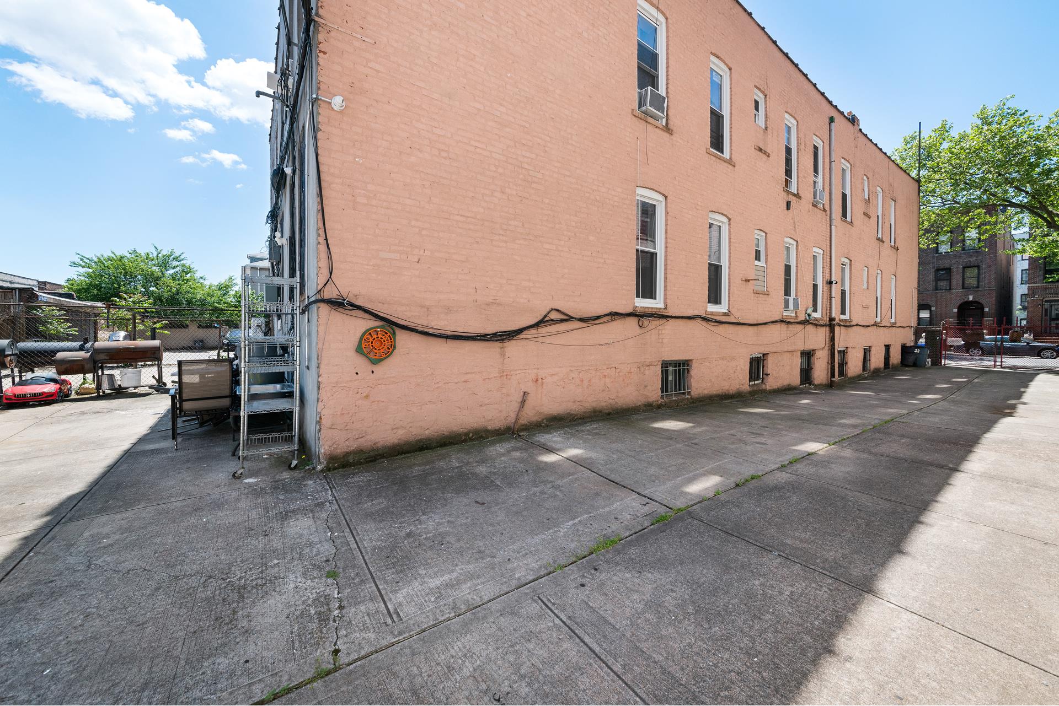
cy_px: 353
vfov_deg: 90.0
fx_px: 353
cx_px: 530
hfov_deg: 112.6
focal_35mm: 12
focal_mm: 12
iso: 640
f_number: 10
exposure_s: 1/160
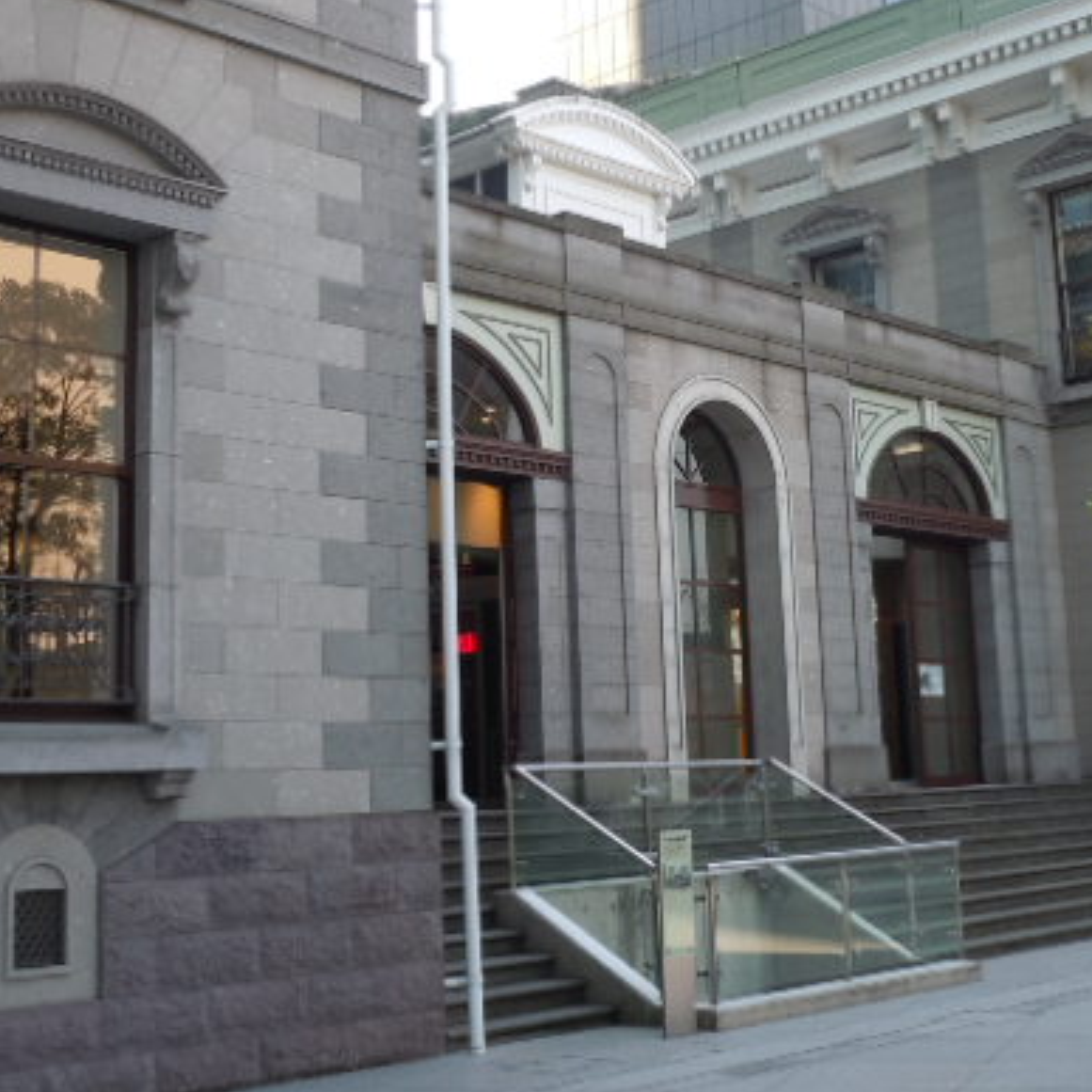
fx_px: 2034
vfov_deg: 30.0
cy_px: 440
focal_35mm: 57
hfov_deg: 29.9
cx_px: 674
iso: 100
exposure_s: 1/60
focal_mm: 6.9
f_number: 4.3
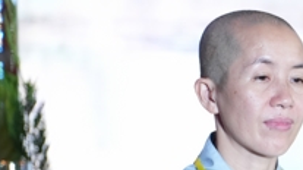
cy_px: 229
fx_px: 2665
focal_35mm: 332
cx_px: 451
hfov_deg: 6.4
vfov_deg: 3.6
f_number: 2.8
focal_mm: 101
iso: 1600
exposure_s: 1/200
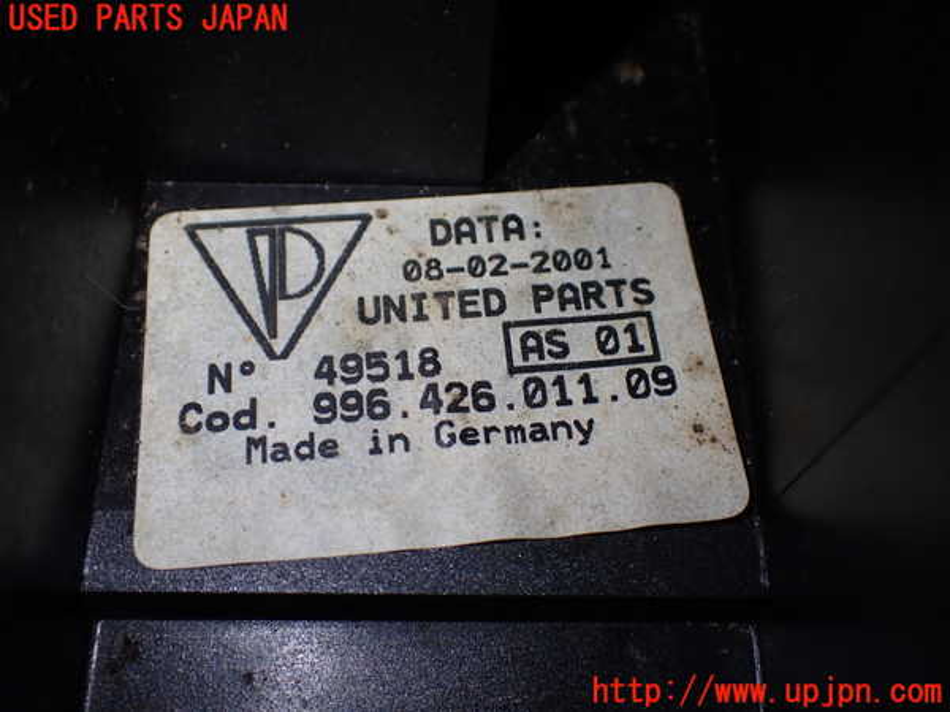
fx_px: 988
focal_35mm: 36
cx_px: 475
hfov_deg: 51.4
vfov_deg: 39.7
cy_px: 356
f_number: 2.5
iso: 160
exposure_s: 1/160
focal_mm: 6.37
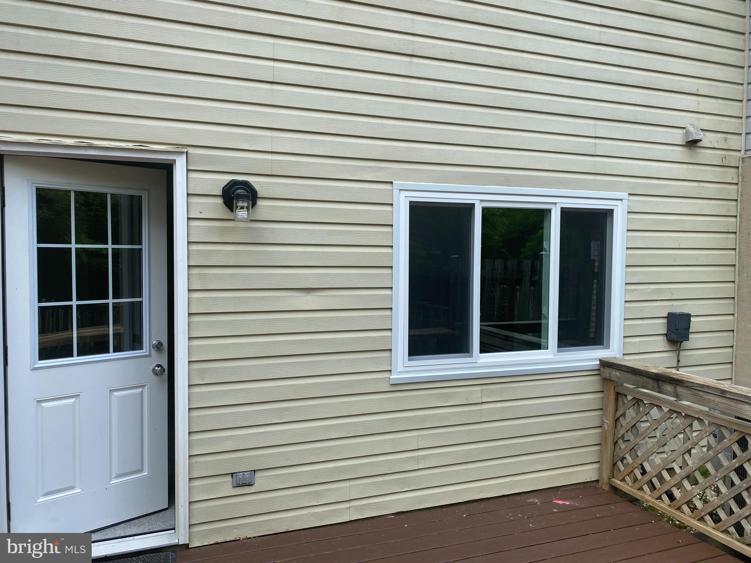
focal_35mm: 26
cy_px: 282
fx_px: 564
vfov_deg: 53.1
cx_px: 376
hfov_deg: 67.3
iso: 32
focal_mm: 4.25
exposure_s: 1/890
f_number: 1.8
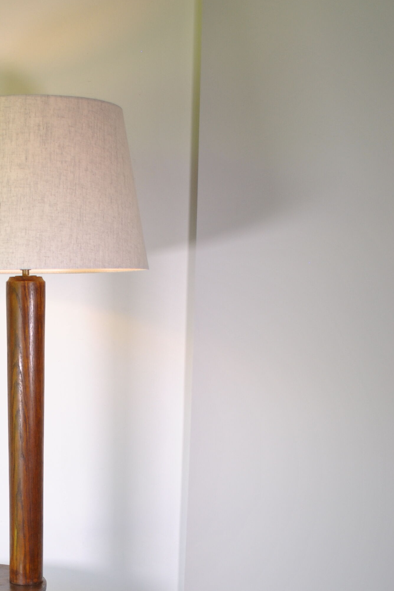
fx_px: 1050
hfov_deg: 20.7
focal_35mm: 64
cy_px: 533
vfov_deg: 30.1
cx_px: 28
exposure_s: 1/100
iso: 200
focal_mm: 22
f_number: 4
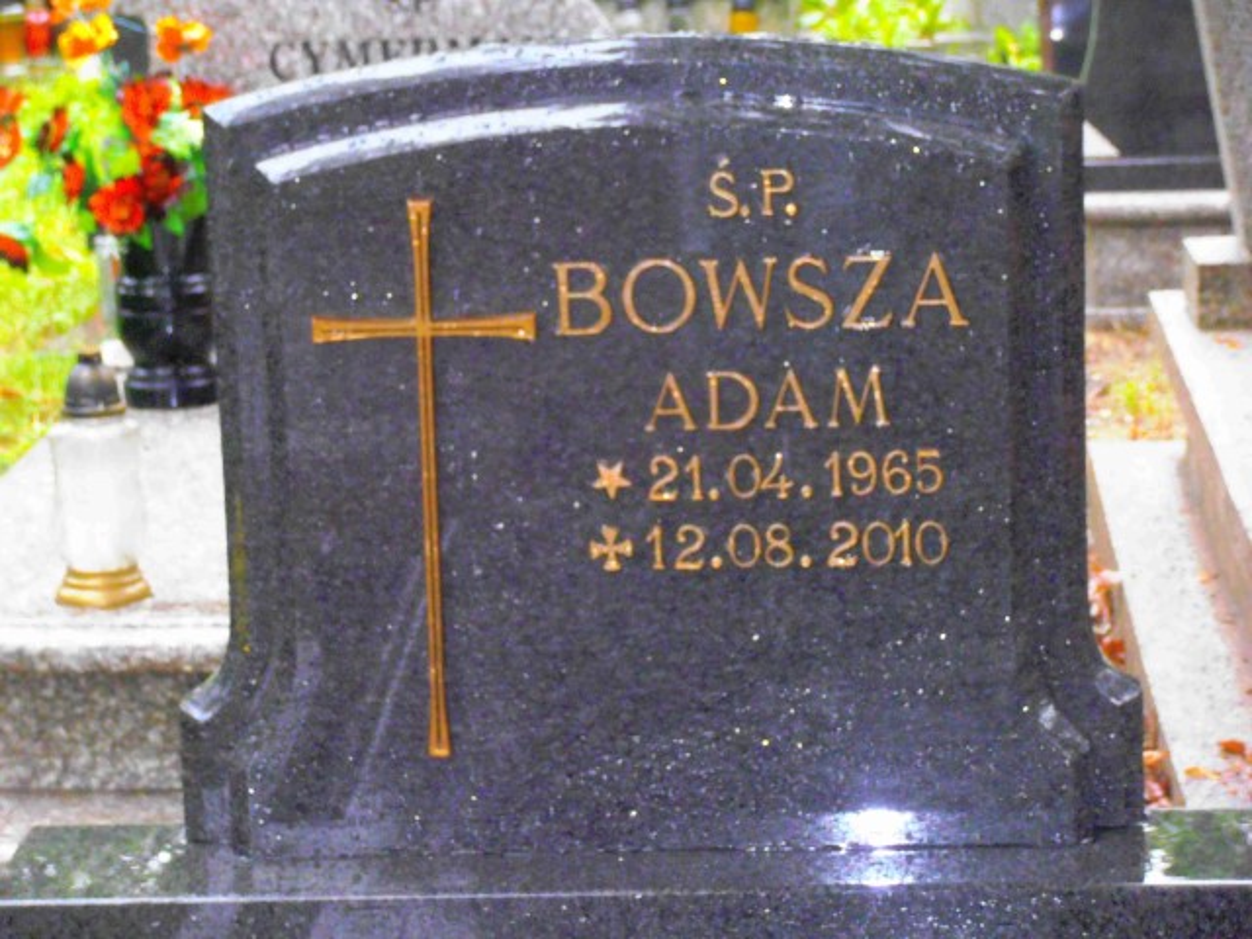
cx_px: 626
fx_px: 4991
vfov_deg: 10.7
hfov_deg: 14.3
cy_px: 470
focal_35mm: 138
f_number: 5.8
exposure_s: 1/80
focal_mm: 24.39
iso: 800
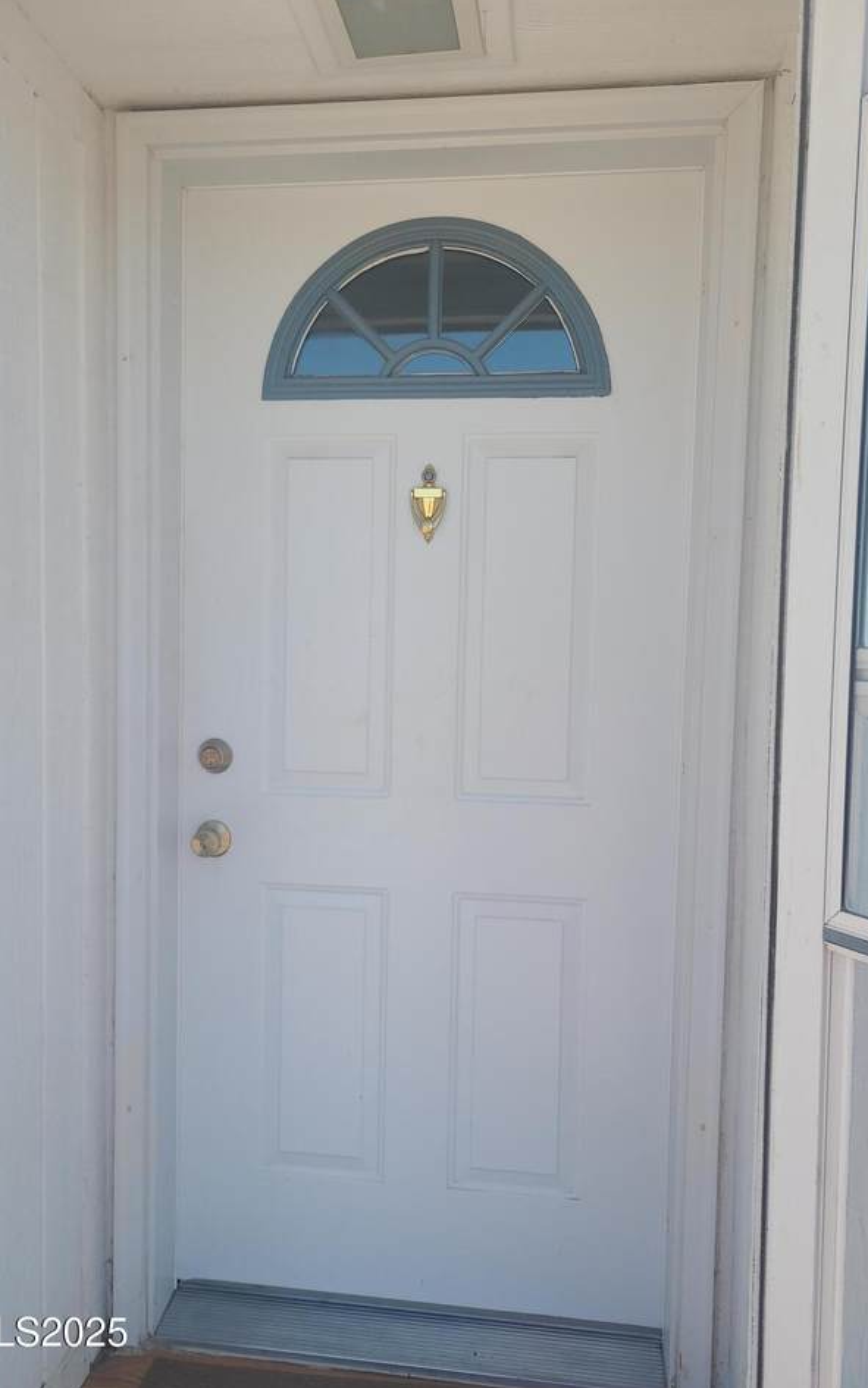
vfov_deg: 66.5
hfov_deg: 44.5
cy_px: 692
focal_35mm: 28
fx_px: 1059
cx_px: 399
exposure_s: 1/902
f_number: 1.8
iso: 50
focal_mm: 5.4
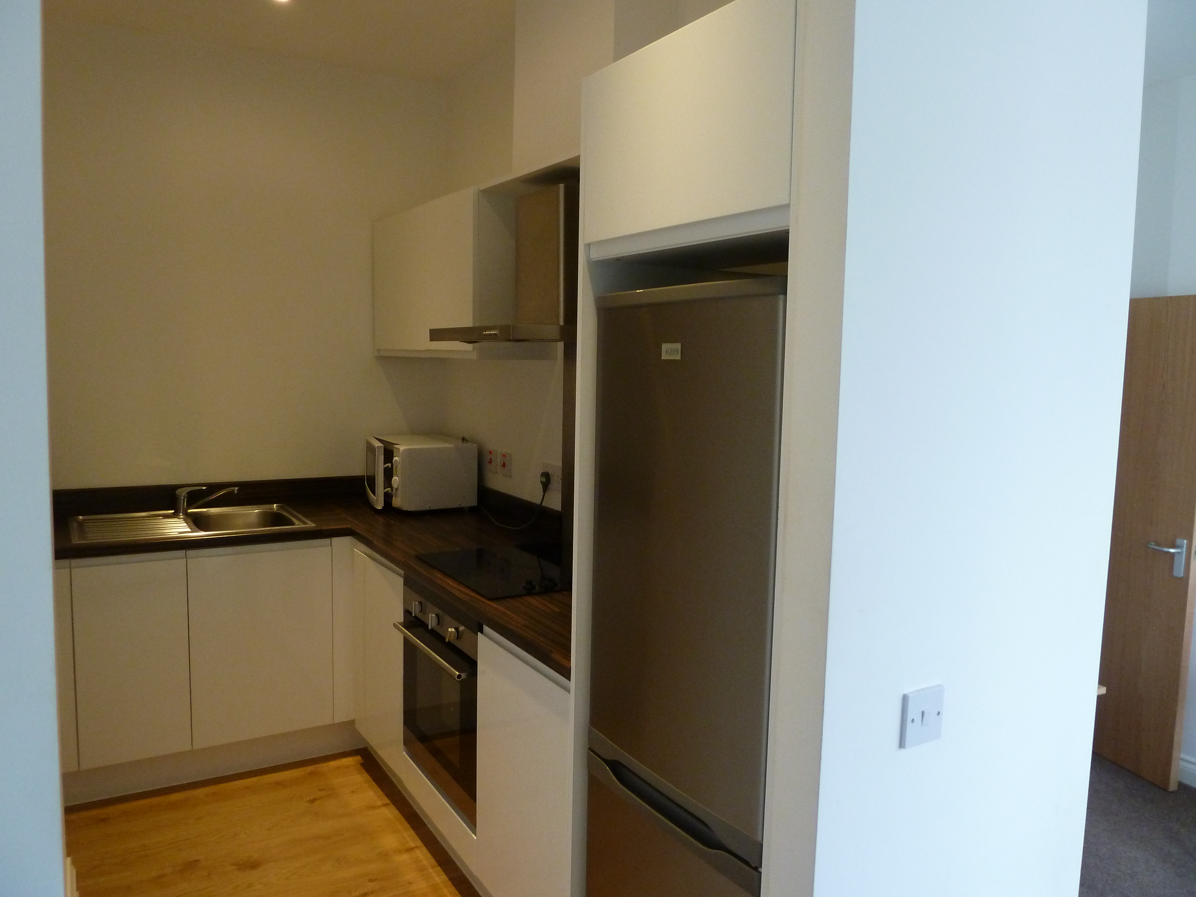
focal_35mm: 25
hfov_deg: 69.4
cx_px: 598
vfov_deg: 54.9
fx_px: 864
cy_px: 448
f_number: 3.3
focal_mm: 4.1
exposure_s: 1/30
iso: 250
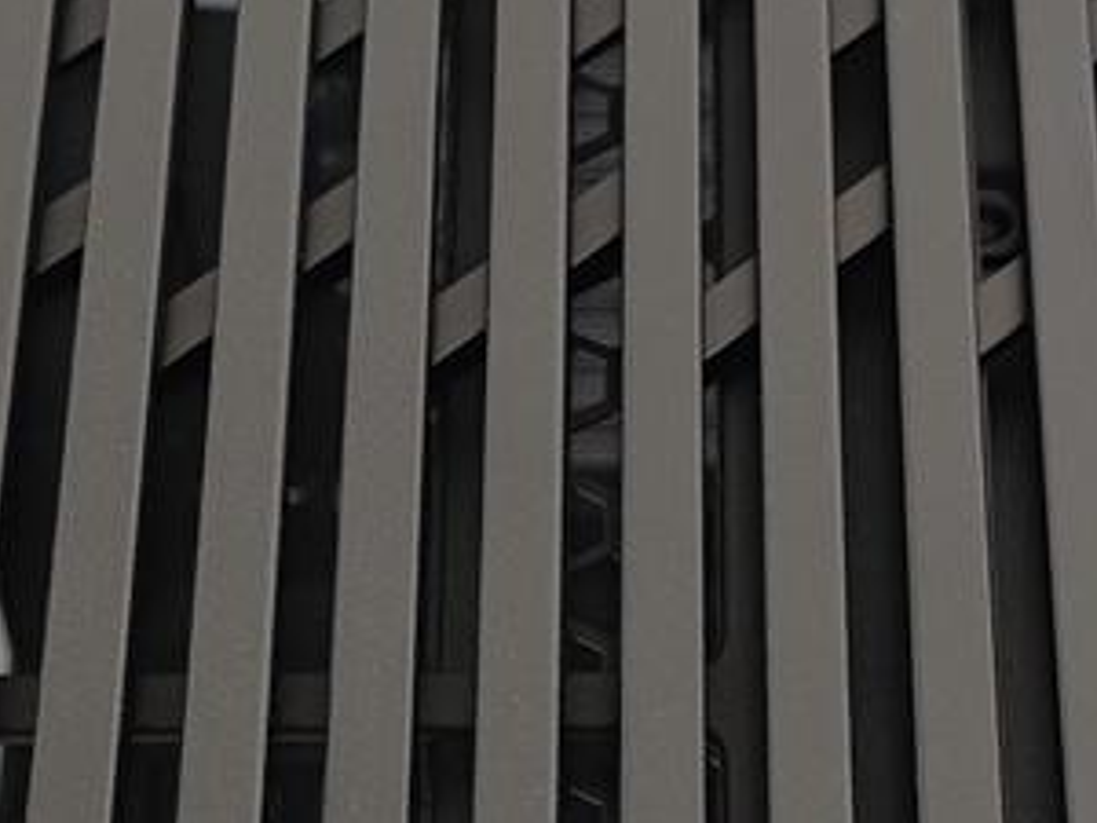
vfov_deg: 11.8
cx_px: 687
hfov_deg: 15.7
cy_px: 697
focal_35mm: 125
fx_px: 3961
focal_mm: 6.78
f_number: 1.85
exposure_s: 1/100
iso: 66
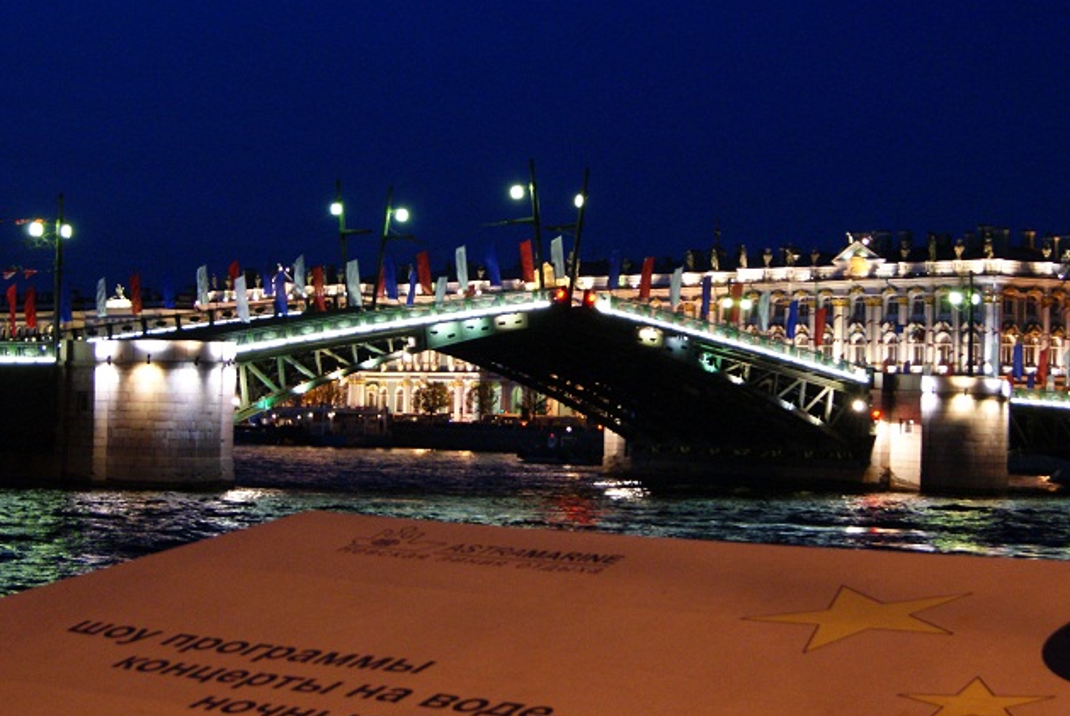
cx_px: 543
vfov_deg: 16.9
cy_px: 291
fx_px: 2403
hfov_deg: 25.1
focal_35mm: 81
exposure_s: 1/10
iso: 800
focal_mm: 35
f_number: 5
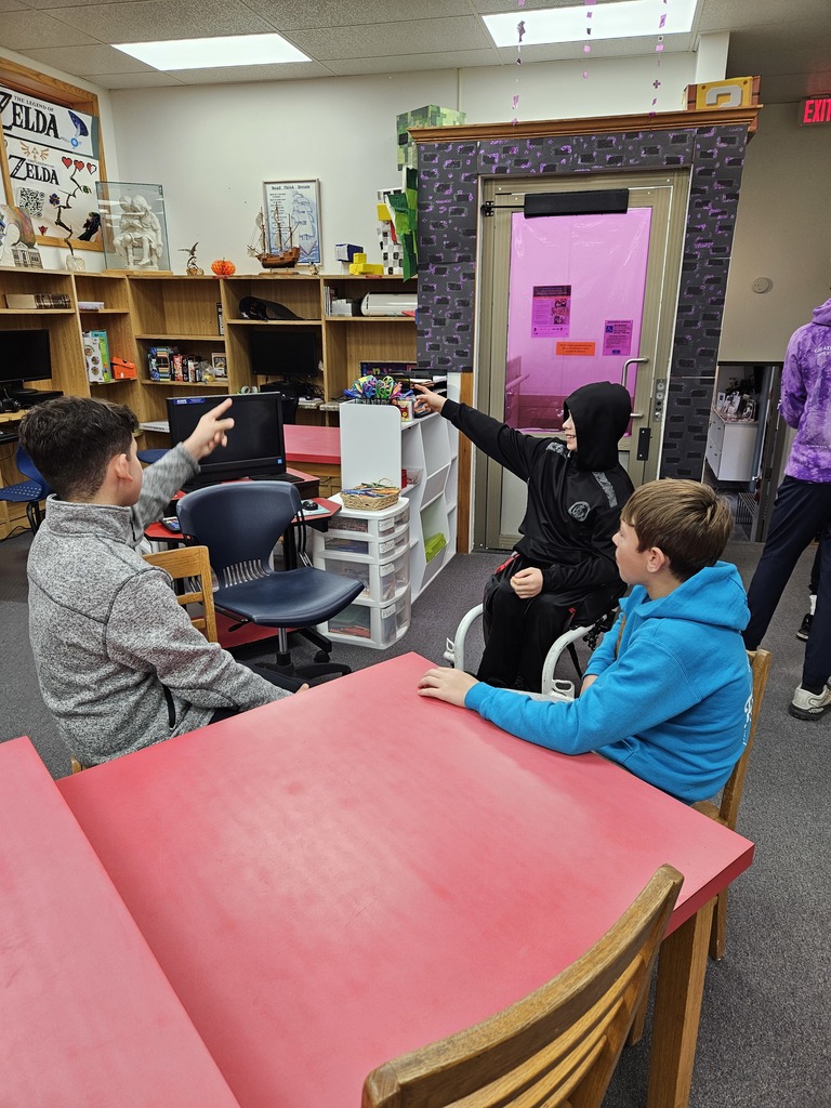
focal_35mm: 23
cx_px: 416
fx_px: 736
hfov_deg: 58.9
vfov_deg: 73.9
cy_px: 554
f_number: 1.8
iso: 100
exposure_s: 1/120
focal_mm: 5.4
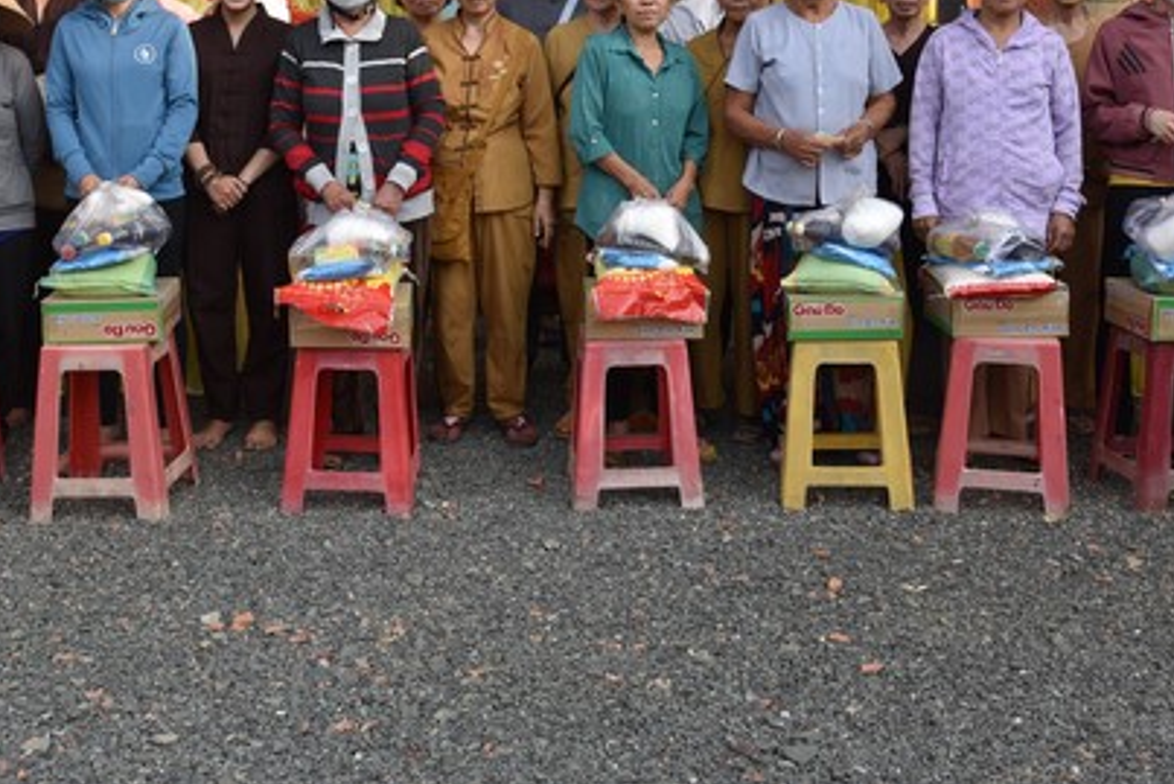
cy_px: 154
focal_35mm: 50
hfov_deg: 39.6
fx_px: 1631
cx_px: 591
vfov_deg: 26.5
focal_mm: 31
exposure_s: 1/250
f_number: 8
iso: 400
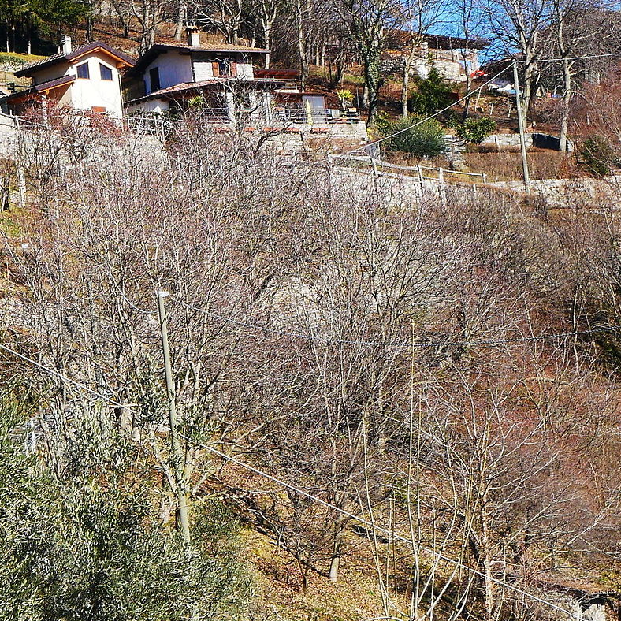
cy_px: 296
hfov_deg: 10.4
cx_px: 32
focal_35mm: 167
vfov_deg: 10.5
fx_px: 3390
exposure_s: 1/320
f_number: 8
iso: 200
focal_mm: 31
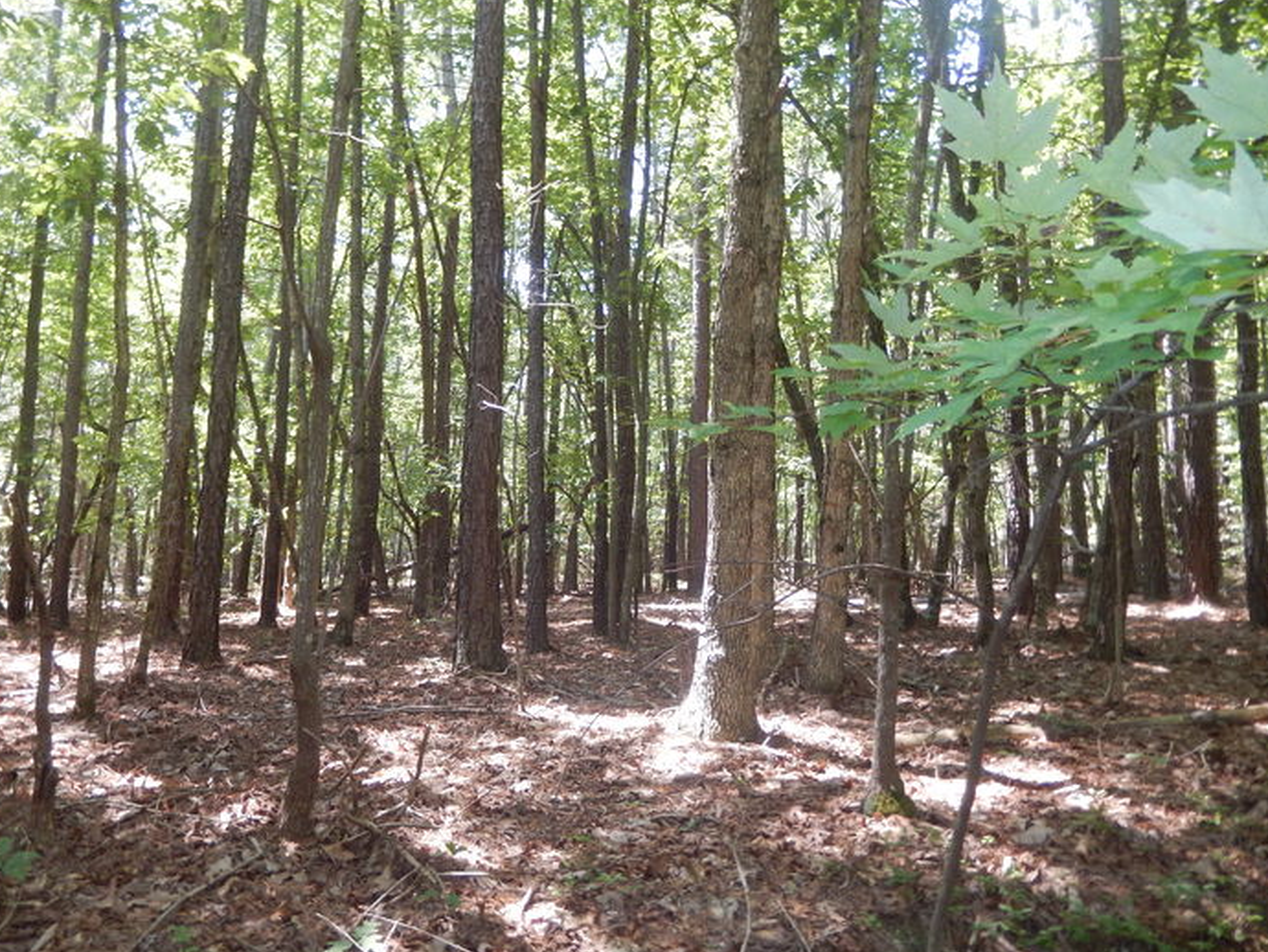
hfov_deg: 63.3
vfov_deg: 49.7
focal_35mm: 28
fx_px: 1026
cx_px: 565
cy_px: 448
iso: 125
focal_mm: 4.5
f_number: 3.4
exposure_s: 1/50
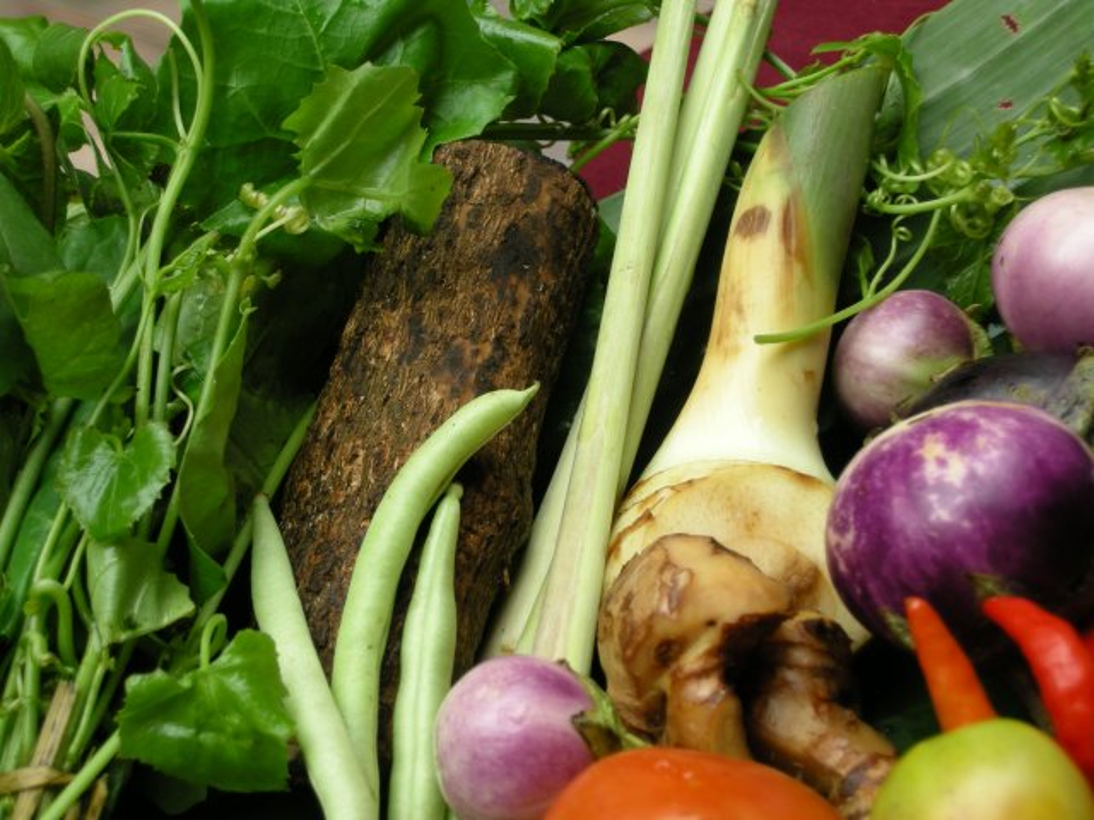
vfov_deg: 16.6
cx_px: 547
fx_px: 2813
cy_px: 410
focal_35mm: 89
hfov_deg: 22.0
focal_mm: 18.6
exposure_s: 1/69.6
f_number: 4.3
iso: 64
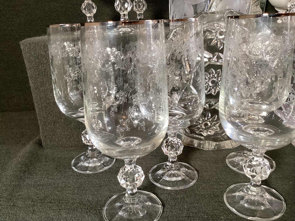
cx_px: 148
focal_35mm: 31
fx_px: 264
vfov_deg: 45.4
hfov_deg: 58.3
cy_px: 110
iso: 320
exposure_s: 1/60
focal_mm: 3.3
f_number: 2.4
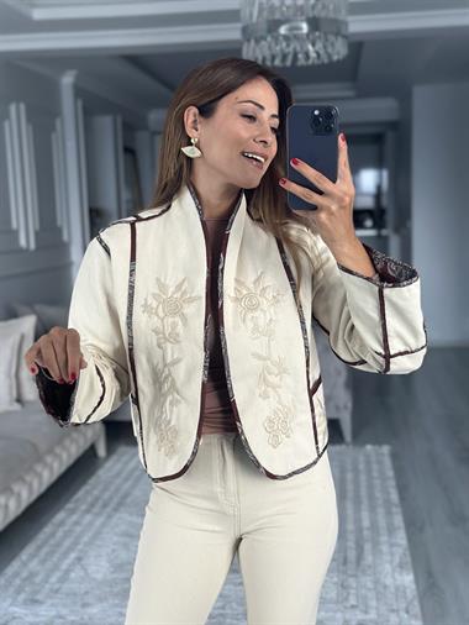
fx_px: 866
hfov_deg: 30.3
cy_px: 312
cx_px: 234
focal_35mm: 48
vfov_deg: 39.6
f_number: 1.78
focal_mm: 6.86
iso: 250
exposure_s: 1/60
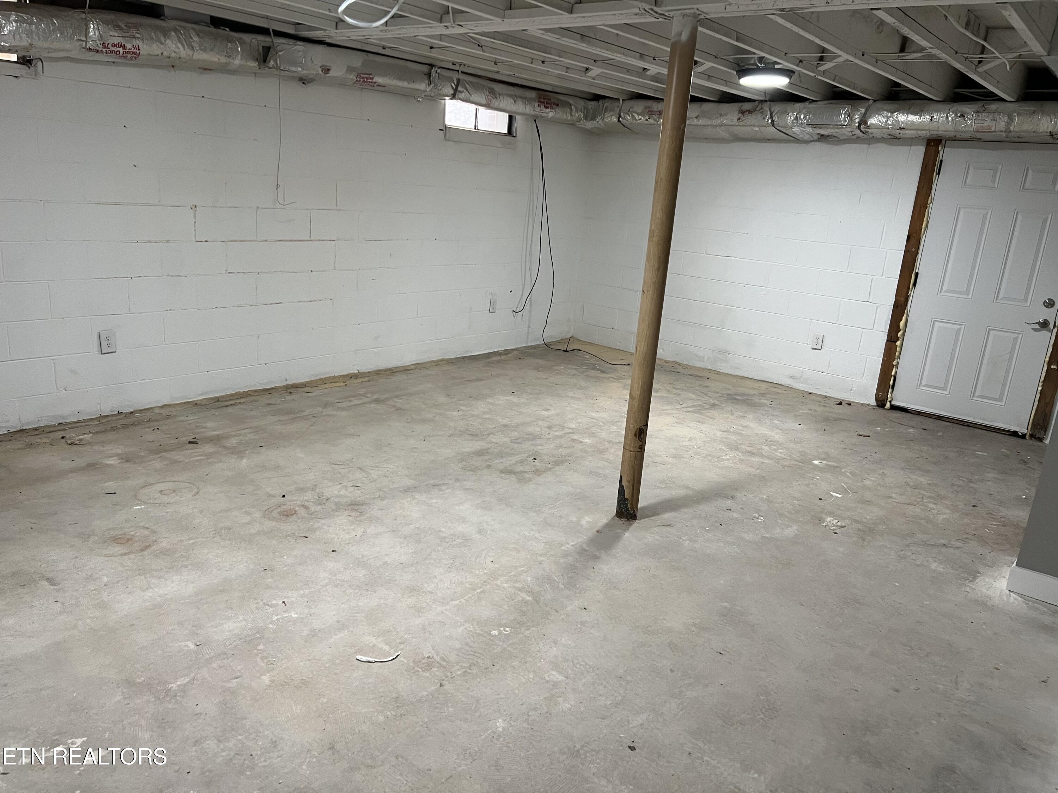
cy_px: 396
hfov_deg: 67.3
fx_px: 795
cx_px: 529
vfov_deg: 53.1
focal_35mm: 26
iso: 125
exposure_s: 1/60
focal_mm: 5.7
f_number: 1.5
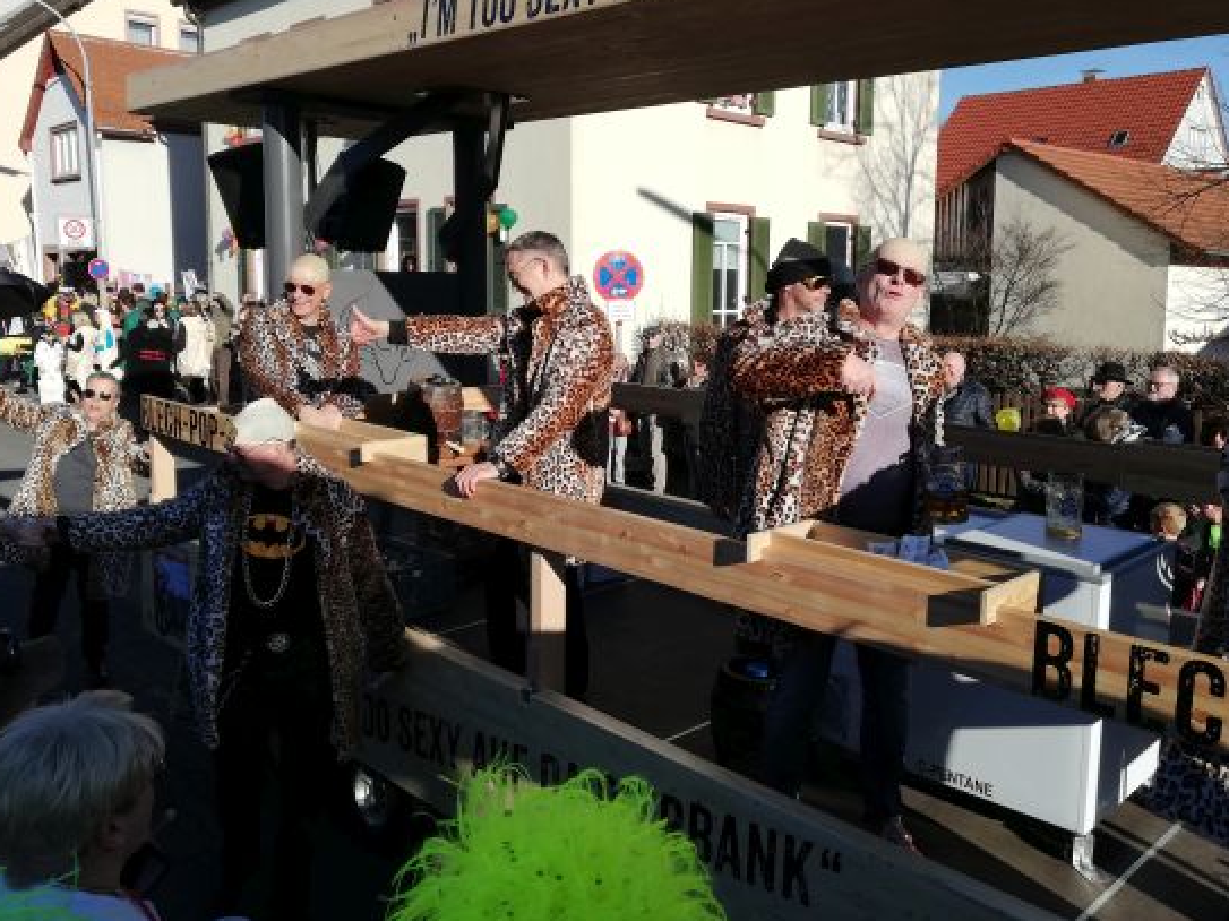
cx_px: 639
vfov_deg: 45.3
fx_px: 1100
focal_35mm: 31
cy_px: 404
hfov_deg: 58.3
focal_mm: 3.81
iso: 50
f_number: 2.2
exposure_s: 1/1071
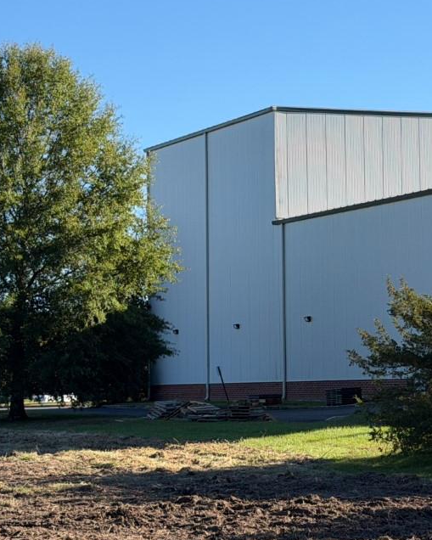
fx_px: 1694
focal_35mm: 106
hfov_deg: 14.4
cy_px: 284
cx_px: 354
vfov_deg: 18.1
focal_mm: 6.76
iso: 64
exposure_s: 1/2762
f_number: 1.78
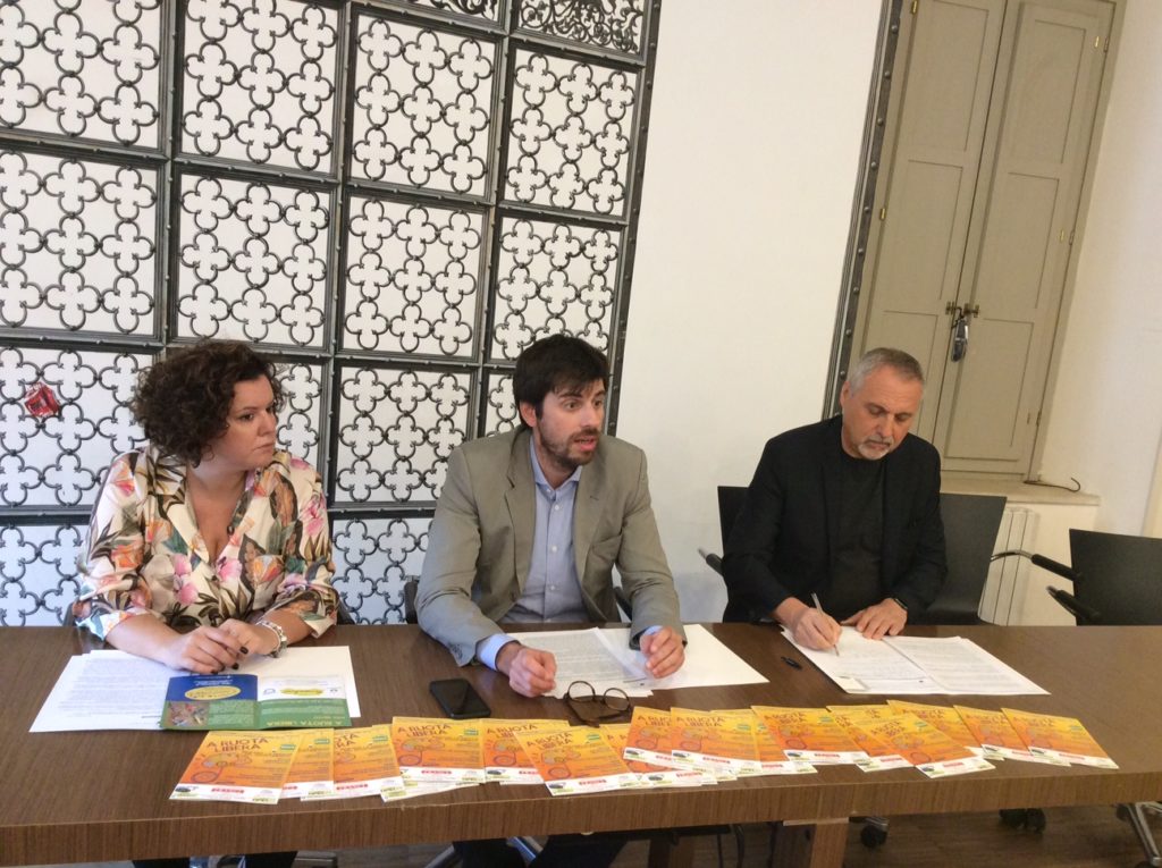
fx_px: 1073
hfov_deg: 56.9
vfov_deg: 44.1
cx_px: 581
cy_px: 434
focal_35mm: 32
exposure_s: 1/25
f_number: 2.4
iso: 100
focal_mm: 3.3
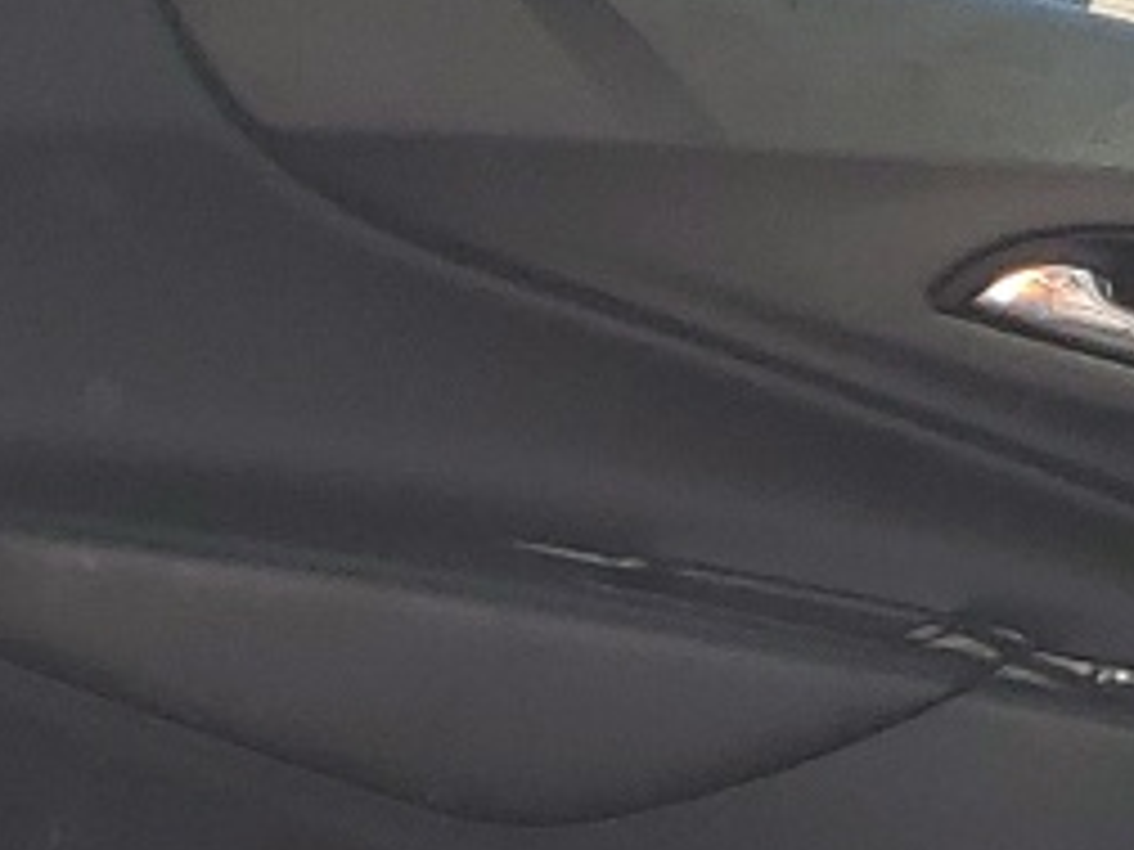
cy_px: 949
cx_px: 544
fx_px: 5405
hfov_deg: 12.0
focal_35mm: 165
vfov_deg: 8.9
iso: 50
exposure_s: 1/250
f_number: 1.5
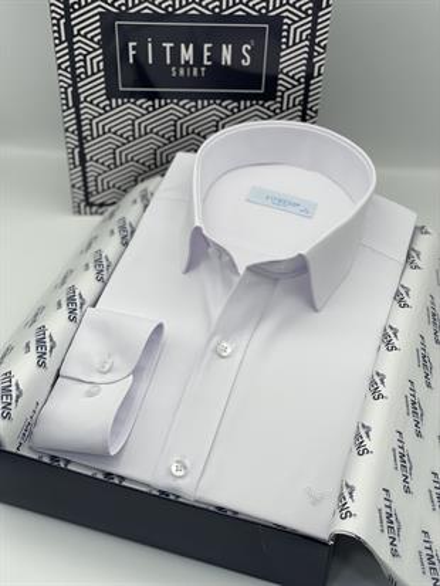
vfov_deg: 36.8
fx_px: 881
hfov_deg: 28.0
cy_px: 293
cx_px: 220
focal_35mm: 52
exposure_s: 1/358
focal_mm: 6
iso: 32
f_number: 2
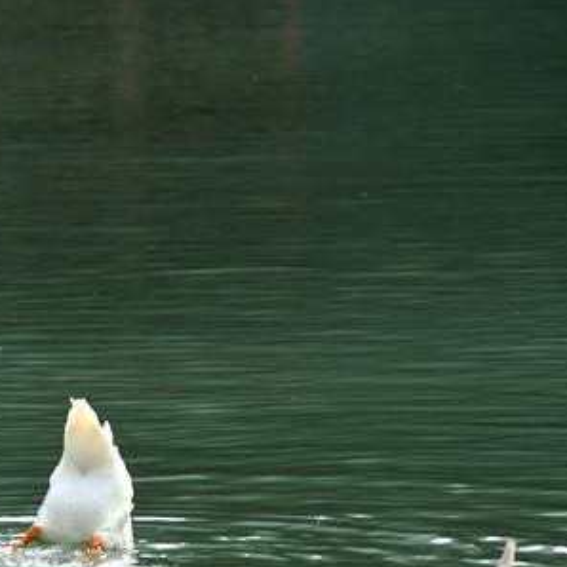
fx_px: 8450
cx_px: 32
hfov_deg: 3.8
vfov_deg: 3.8
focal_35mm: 456
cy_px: 426
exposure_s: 1/250
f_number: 7.1
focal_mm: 200
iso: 100
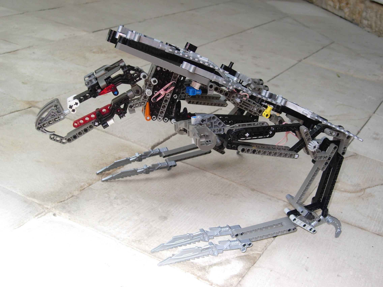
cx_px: 192
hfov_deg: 37.5
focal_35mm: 51
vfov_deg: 28.6
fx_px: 564
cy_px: 144
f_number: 3.2
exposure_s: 1/108
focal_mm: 10.6
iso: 79
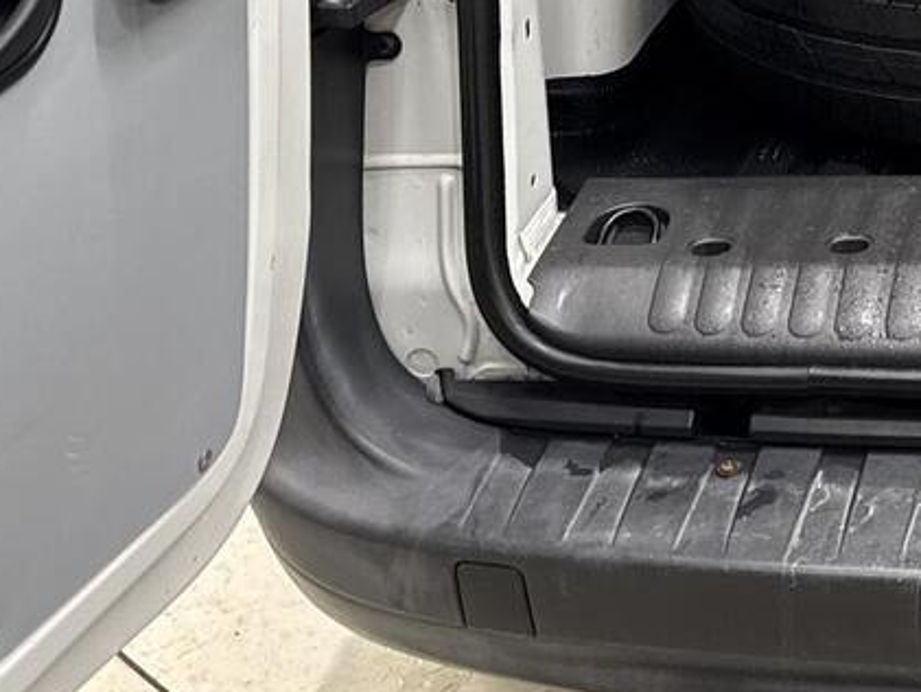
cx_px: 1367
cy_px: -361
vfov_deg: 16.4
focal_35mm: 82
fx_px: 2182
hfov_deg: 20.5
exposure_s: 1/50
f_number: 1.78
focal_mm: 6.76
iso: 200
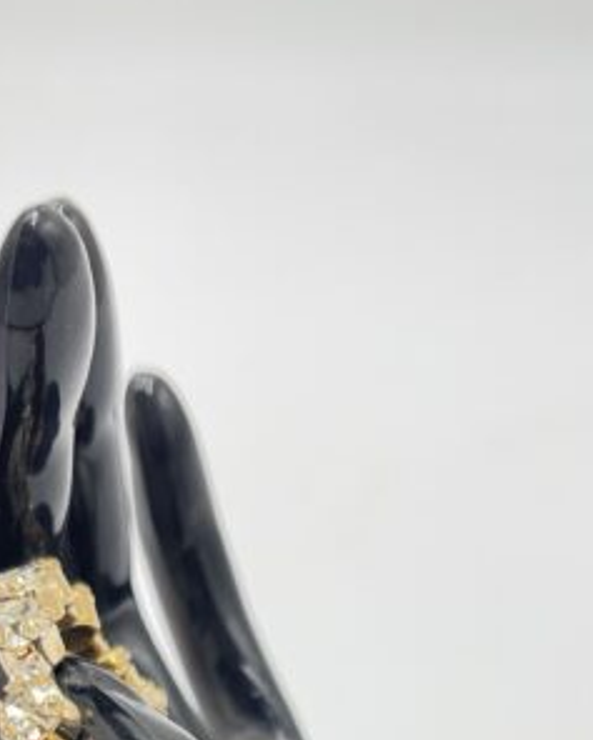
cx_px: 245
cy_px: 965
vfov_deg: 24.9
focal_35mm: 66
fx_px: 1447
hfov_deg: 23.1
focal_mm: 5.1
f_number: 1.6
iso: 50
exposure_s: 1/121
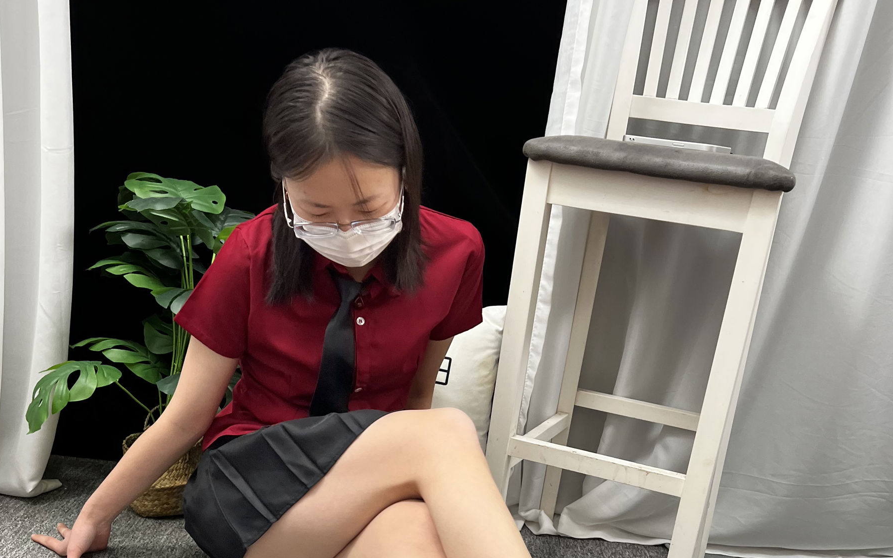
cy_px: 459
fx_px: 900
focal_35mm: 37
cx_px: 445
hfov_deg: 52.8
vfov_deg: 33.3
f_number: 1.5
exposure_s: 1/103
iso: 125
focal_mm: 5.7
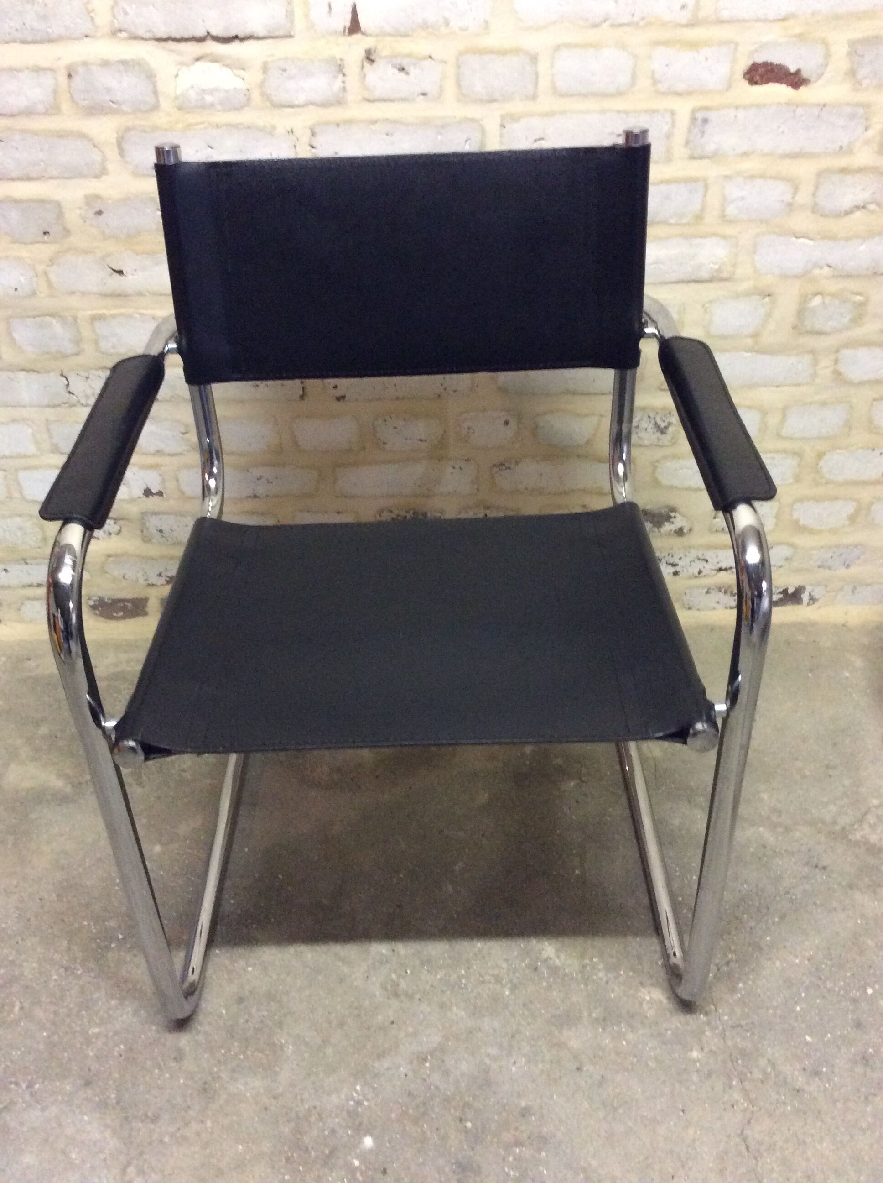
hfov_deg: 44.1
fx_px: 1091
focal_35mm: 32
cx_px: 442
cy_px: 592
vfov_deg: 56.9
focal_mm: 3.3
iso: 320
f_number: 2.4
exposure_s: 1/17
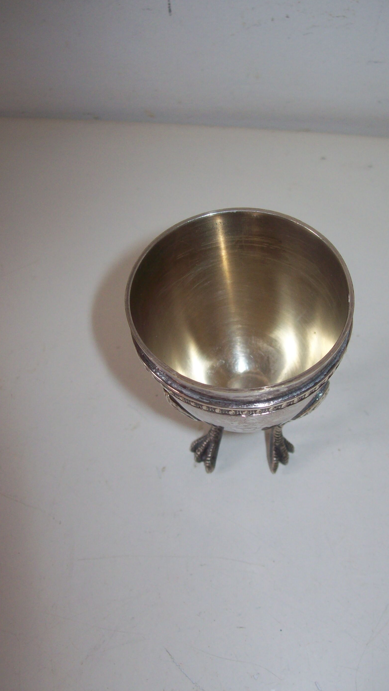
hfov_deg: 29.6
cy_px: 343
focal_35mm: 40
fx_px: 734
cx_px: 226
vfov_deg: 50.5
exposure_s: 1/64
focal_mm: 6
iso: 80
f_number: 2.7
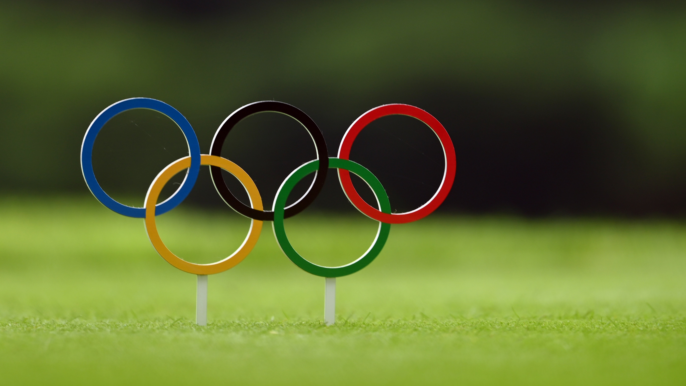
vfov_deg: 2.3
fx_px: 9532
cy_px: 177
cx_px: 343
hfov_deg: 4.1
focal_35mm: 524
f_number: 5.6
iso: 200
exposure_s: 1/320
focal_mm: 500
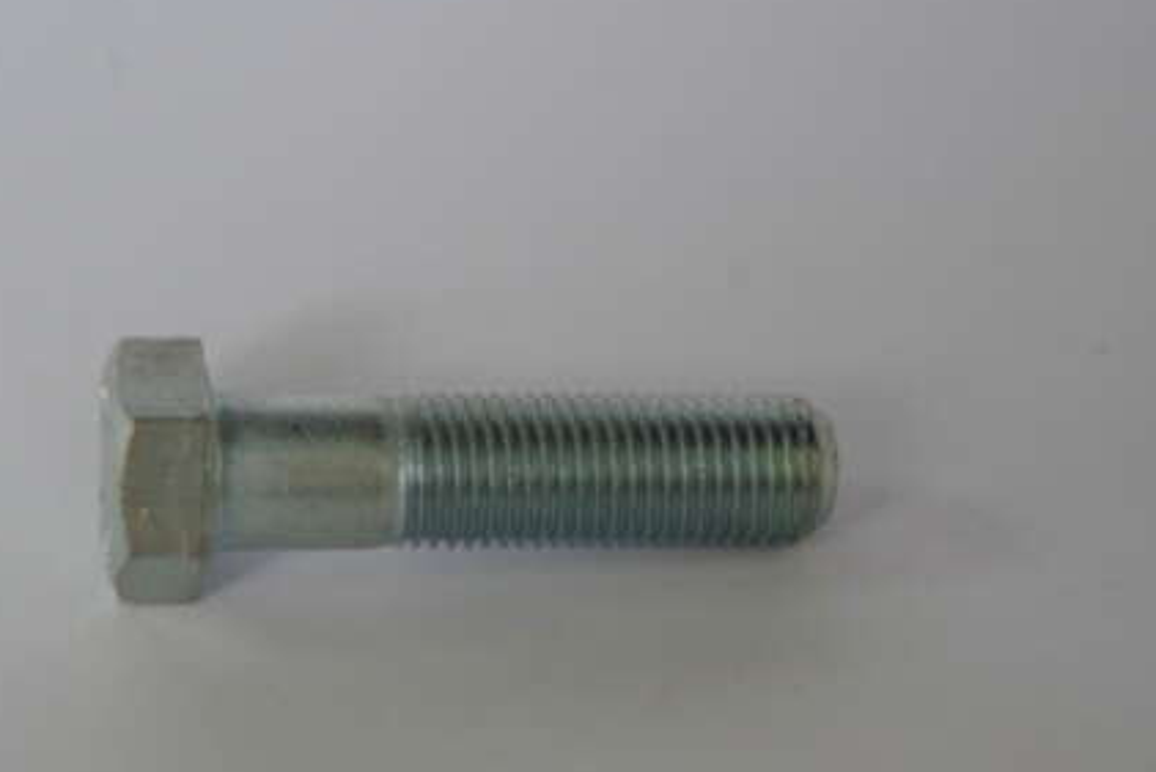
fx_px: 5493
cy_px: 486
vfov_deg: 8.0
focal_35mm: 171
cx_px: 497
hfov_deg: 12.0
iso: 800
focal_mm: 80
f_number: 5.6
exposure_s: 1/30
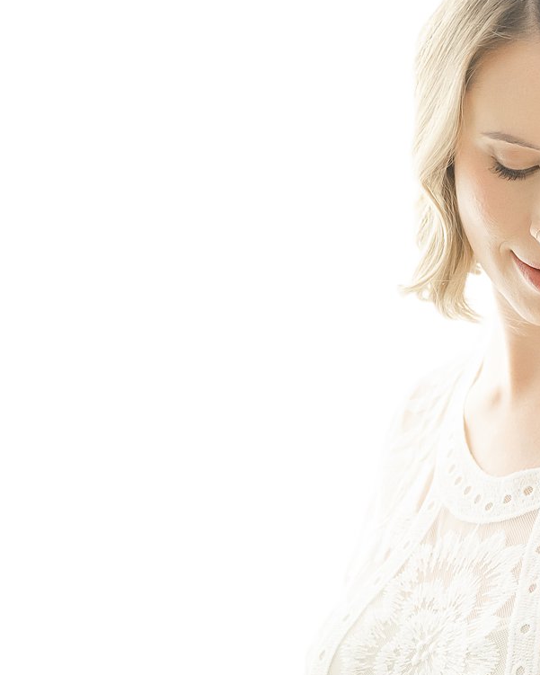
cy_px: 573
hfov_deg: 17.2
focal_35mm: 87
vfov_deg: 21.6
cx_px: 572
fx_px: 1738
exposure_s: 1/400
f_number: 2.8
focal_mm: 34
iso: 1600
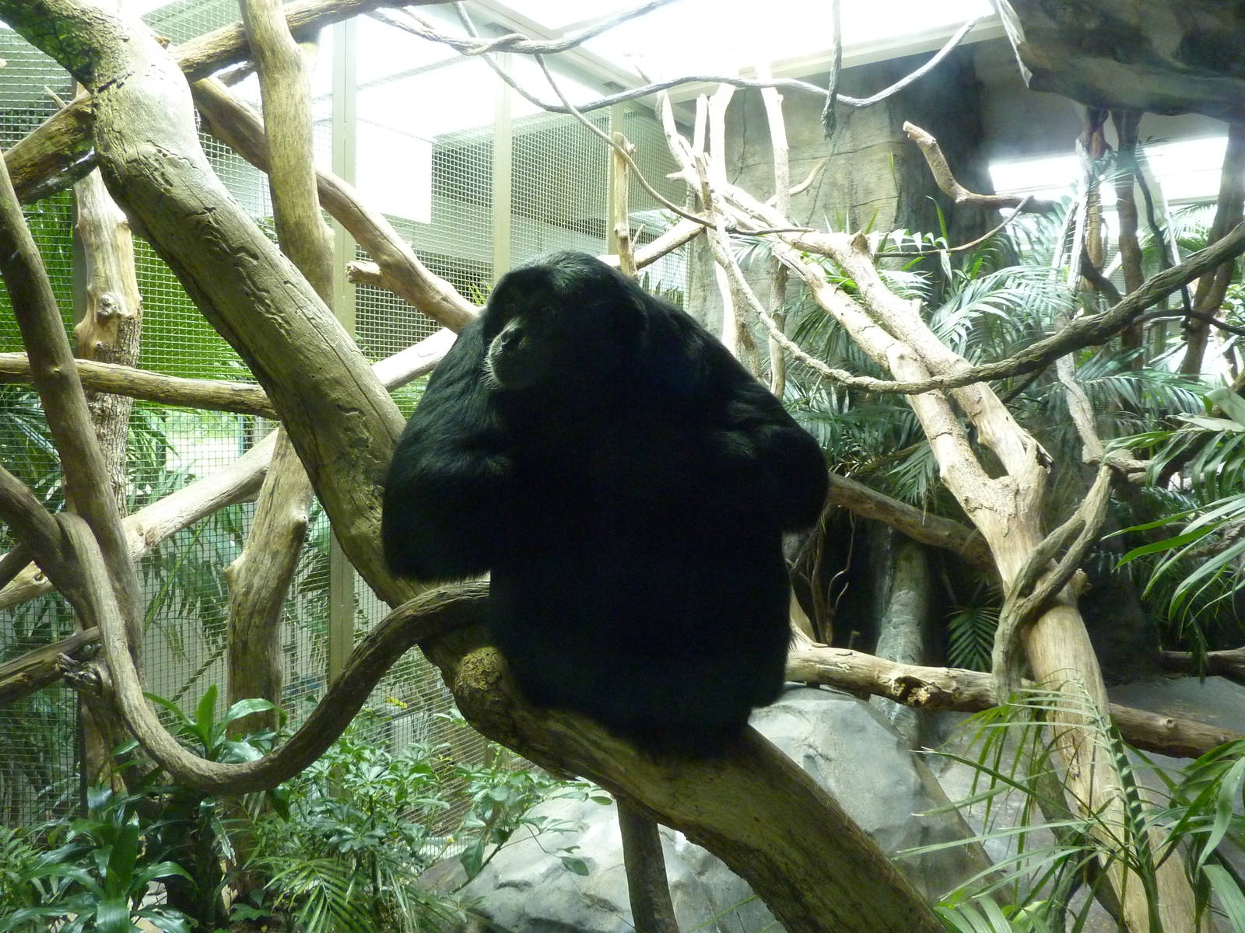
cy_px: 466
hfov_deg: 69.4
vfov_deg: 54.9
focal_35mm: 25
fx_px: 899
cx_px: 622
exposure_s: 1/30
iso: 400
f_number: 3.3
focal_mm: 4.1
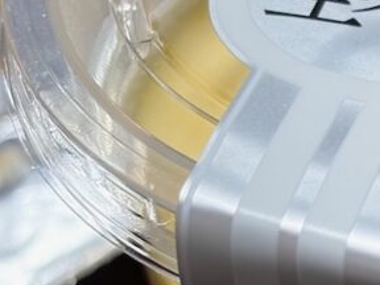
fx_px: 2031
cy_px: 177
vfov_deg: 8.0
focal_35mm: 185
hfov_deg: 10.5
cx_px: 472
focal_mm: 5.96
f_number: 1.6
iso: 160
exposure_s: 1/100
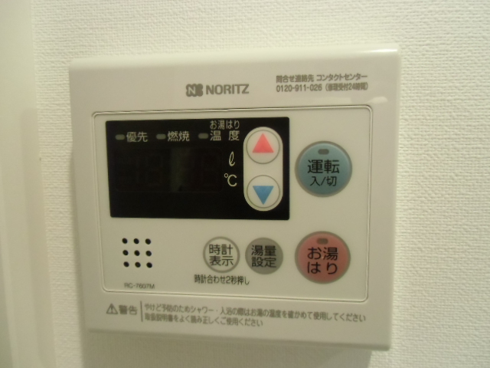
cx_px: 245
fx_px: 340
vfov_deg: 56.8
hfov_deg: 71.6
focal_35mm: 24
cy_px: 184
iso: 800
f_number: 3
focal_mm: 4.24
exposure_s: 1/60
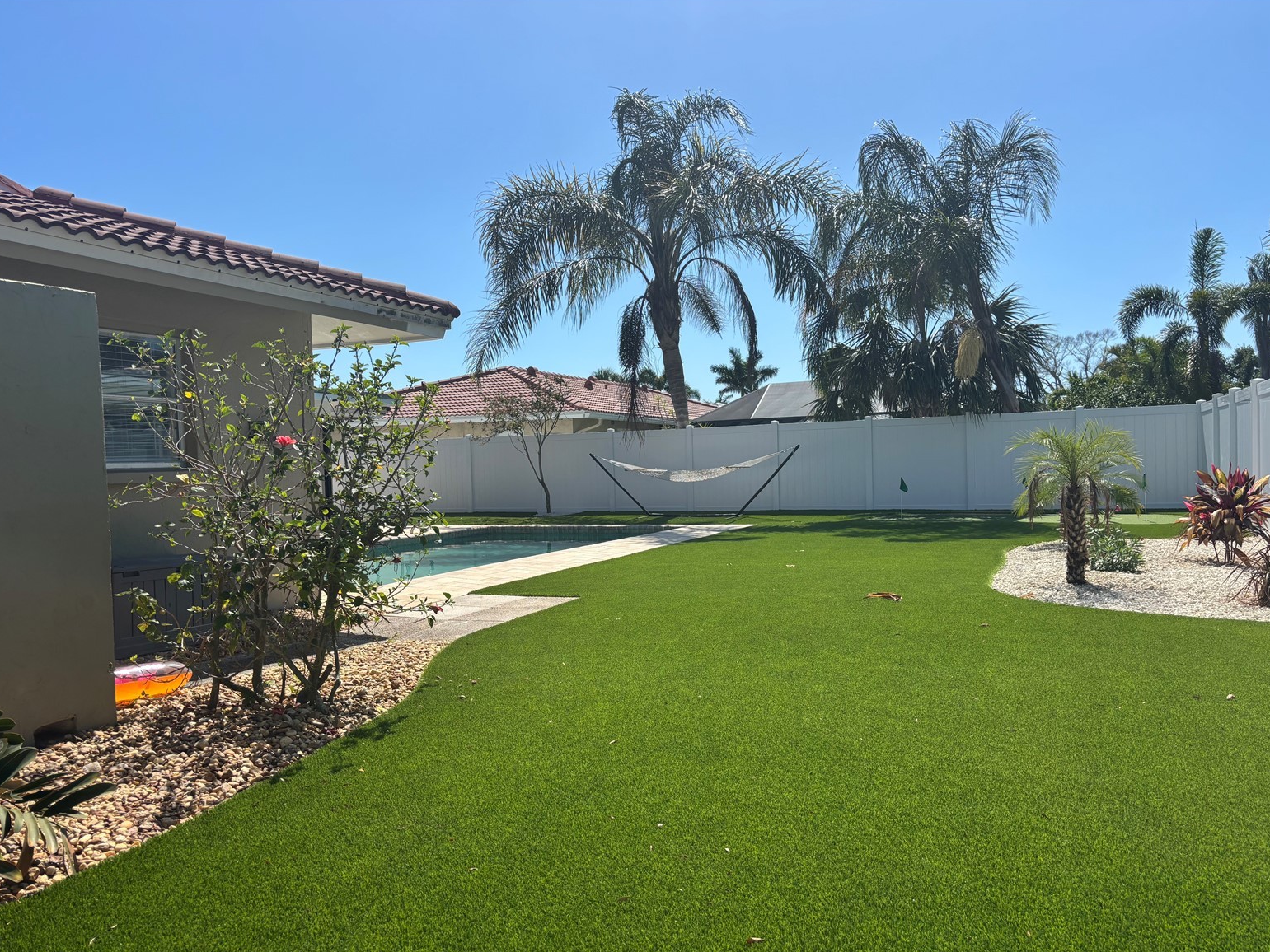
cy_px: 488
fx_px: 991
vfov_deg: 51.4
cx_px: 621
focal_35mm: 27
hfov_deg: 65.3
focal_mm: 5.96
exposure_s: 1/4082
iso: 50
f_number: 1.6
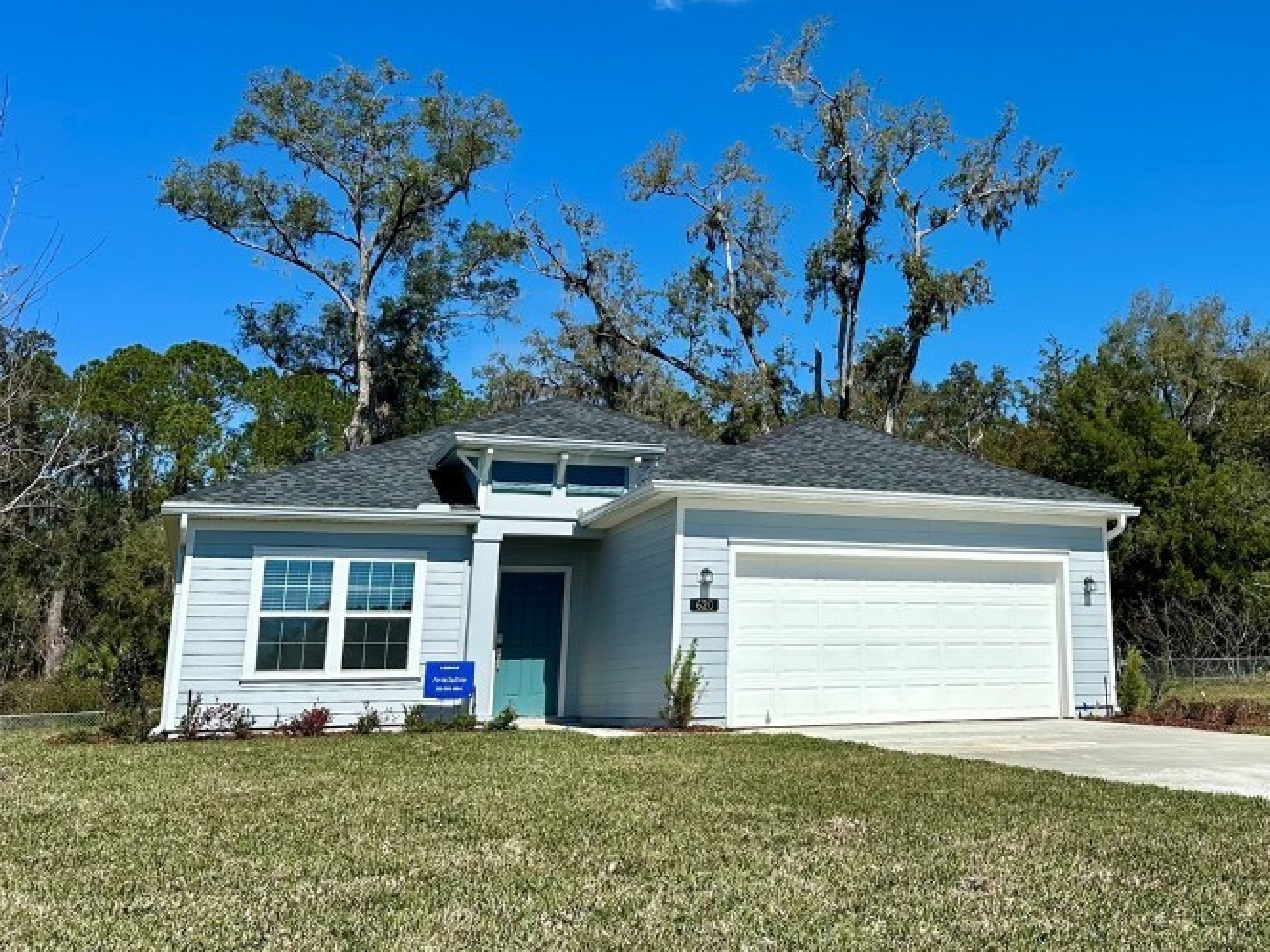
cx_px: 931
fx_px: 1357
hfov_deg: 48.5
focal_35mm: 37
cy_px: 369
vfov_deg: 38.5
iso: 80
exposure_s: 1/6211
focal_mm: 6.86
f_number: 1.78
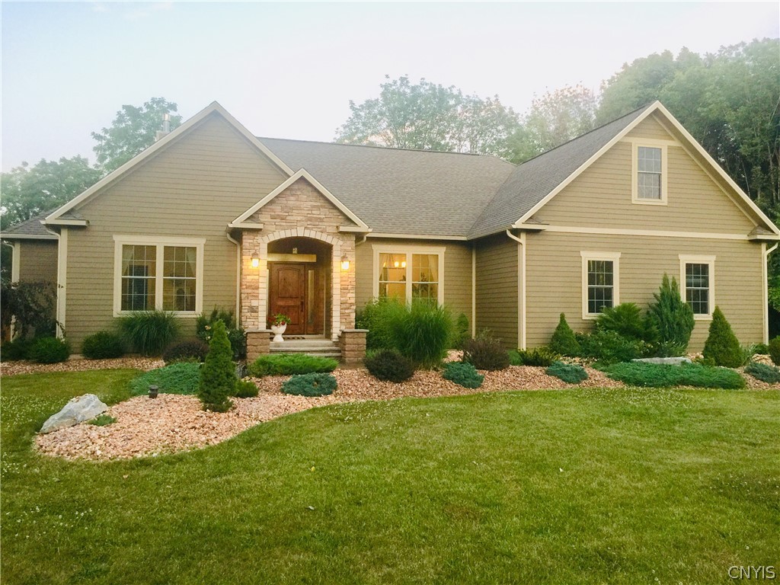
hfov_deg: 61.7
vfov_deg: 48.2
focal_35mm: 29
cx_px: 390
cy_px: 292
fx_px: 653
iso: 40
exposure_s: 1/30
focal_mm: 4.15
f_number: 2.2
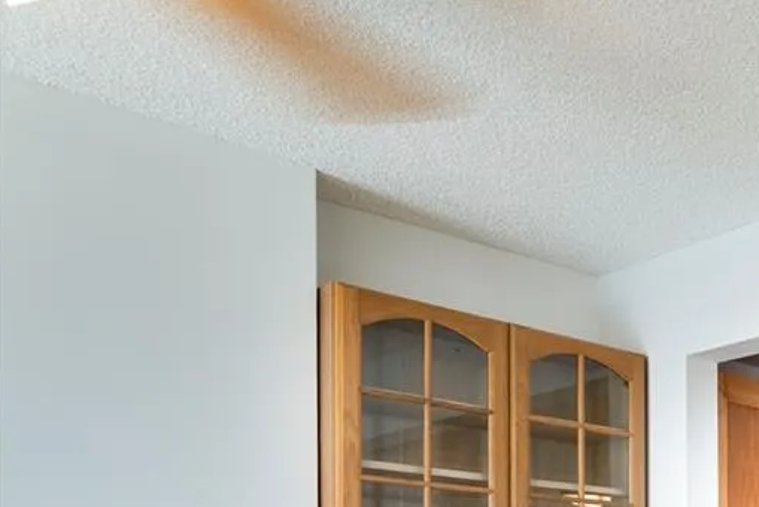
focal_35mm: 44
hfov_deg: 27.3
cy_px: 605
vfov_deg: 27.1
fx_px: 928
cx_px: 1185
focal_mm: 14
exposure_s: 1/6
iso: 640
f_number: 9
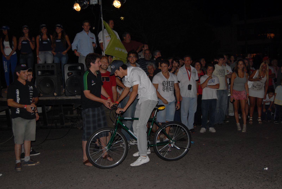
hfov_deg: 42.3
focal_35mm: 46
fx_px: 365
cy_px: 94
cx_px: 141
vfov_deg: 29.0
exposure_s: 1/250
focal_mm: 31
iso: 250
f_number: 4.2
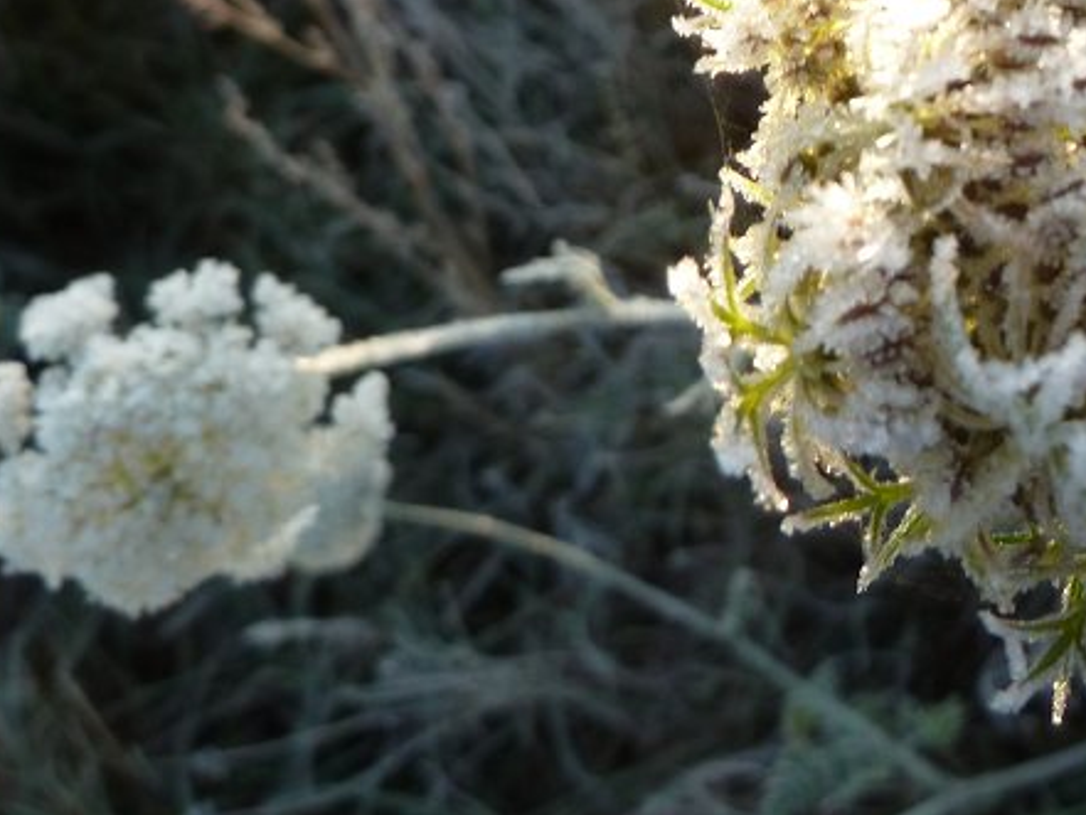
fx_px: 1820
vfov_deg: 23.6
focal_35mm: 58
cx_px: 1226
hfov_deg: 29.6
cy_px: -89
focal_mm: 4.1
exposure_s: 1/100
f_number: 3.5
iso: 80
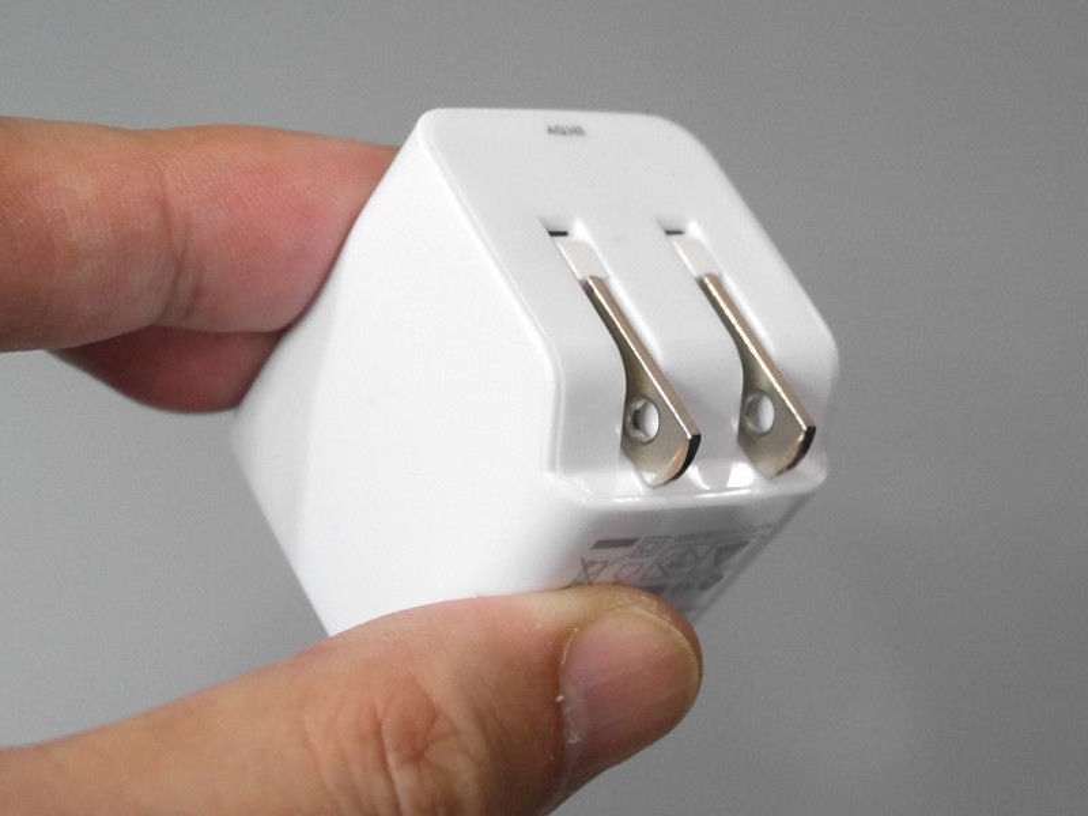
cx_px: 544
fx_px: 2074
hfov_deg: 29.4
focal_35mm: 66
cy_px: 408
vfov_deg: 22.3
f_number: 5.6
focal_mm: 33
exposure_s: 1/60
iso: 1250
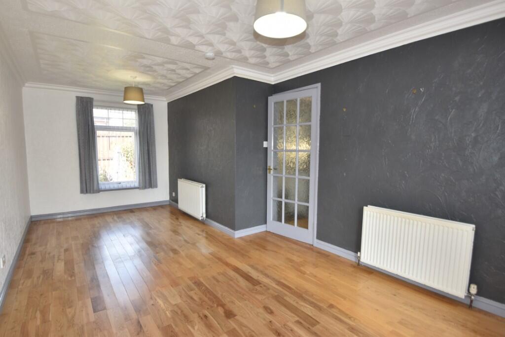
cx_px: 252
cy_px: 168
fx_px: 242
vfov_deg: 69.7
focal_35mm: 17
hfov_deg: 92.4
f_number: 4.5
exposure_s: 1/60
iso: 180
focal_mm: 11.5
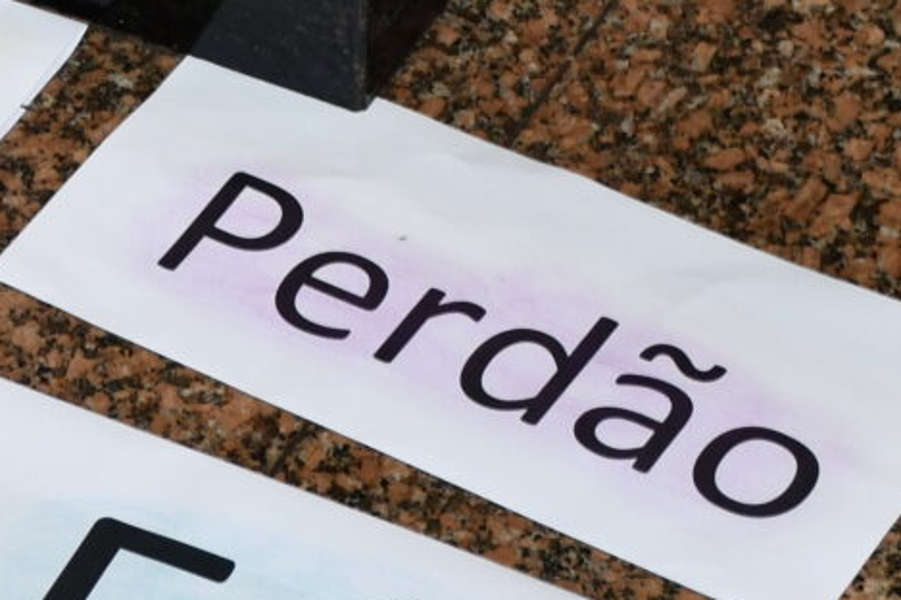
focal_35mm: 209
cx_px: -407
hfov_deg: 9.6
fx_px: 5227
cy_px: 194
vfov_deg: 6.6
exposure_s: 1/80
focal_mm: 34
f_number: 4.2
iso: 400
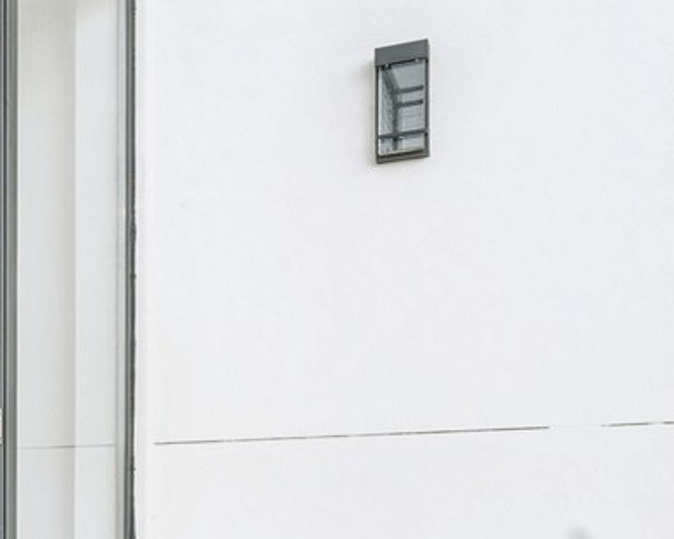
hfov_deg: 33.2
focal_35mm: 52
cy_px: 477
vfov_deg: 28.1
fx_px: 1037
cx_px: 12
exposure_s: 1/8
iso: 200
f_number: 11
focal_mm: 12
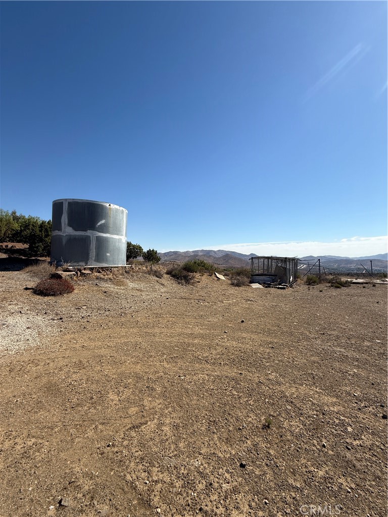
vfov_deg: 102.1
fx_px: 209
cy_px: 258
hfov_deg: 85.7
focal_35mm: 14
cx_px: 194
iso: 50
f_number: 2.2
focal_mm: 2.22
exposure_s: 1/2717
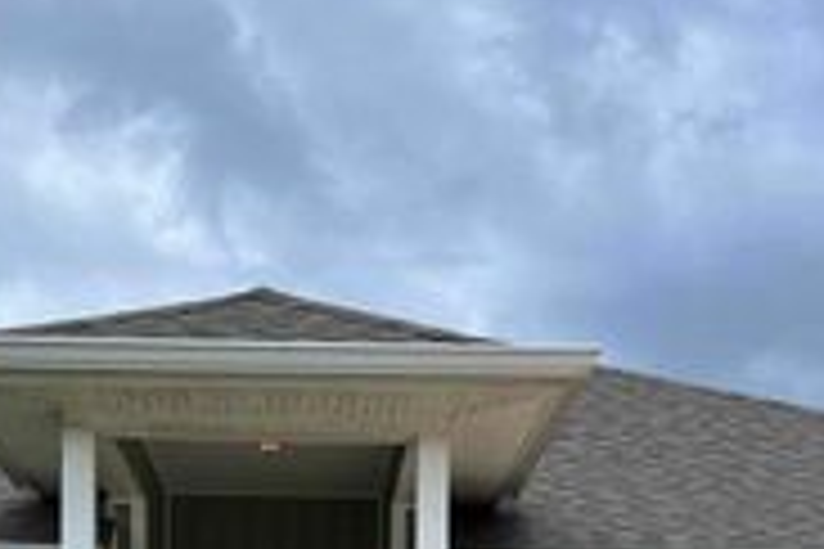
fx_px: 1694
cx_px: 414
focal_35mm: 74
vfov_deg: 16.8
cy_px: 808
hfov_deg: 27.3
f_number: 1.5
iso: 50
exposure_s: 1/1779
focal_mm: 5.7
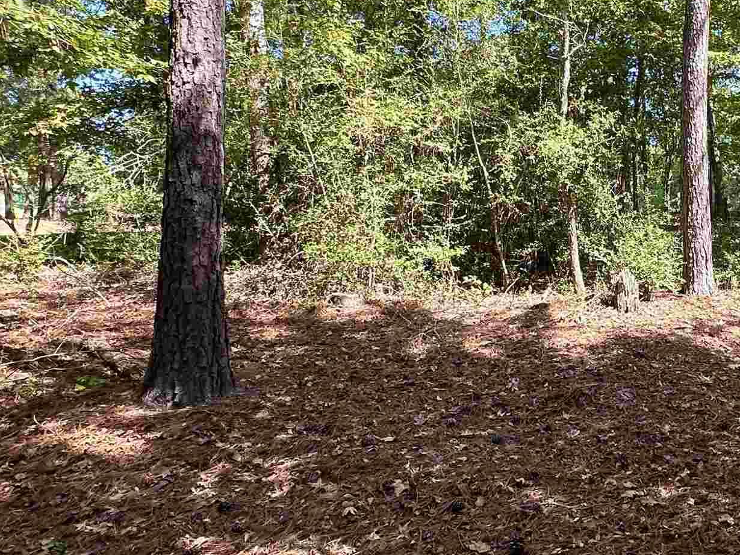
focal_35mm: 35
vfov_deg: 40.5
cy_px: 223
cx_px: 674
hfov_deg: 47.1
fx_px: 748
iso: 40
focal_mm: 2.22
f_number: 2.2
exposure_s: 1/208
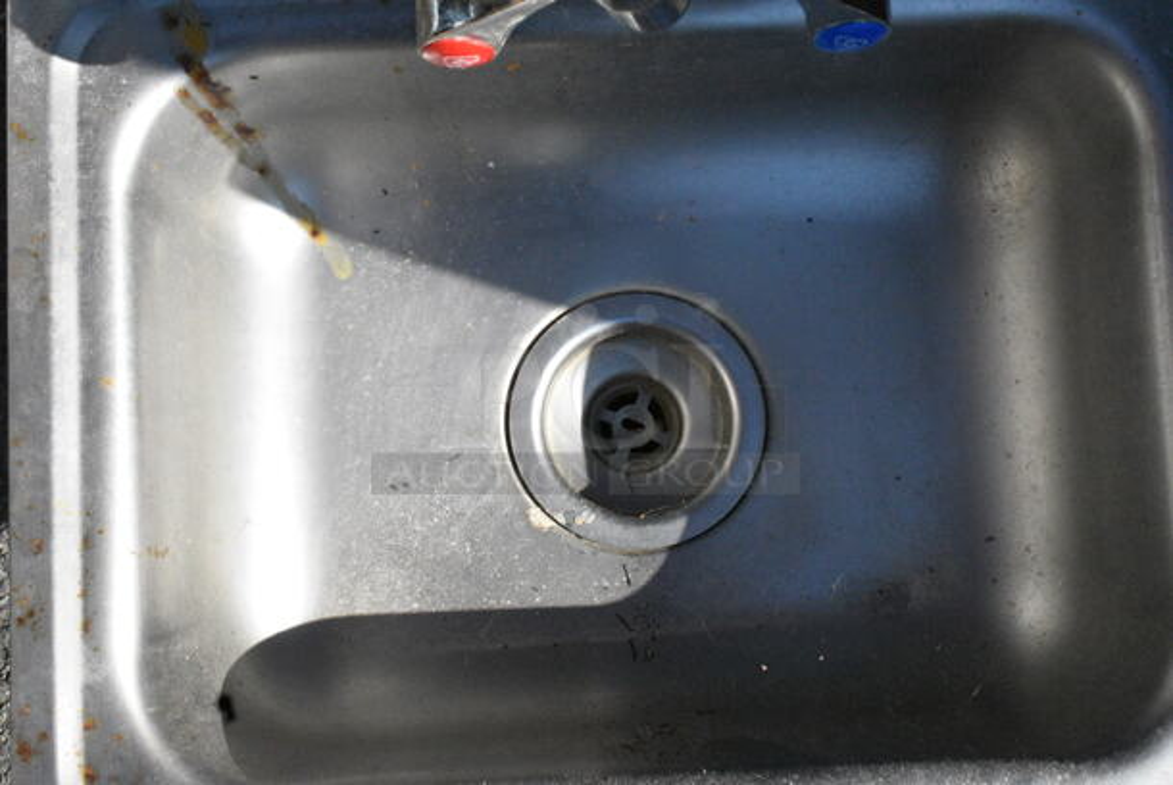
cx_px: 586
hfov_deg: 53.1
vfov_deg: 37.0
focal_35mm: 36
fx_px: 1174
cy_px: 392
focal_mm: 24
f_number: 22
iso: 6400
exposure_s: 1/2000
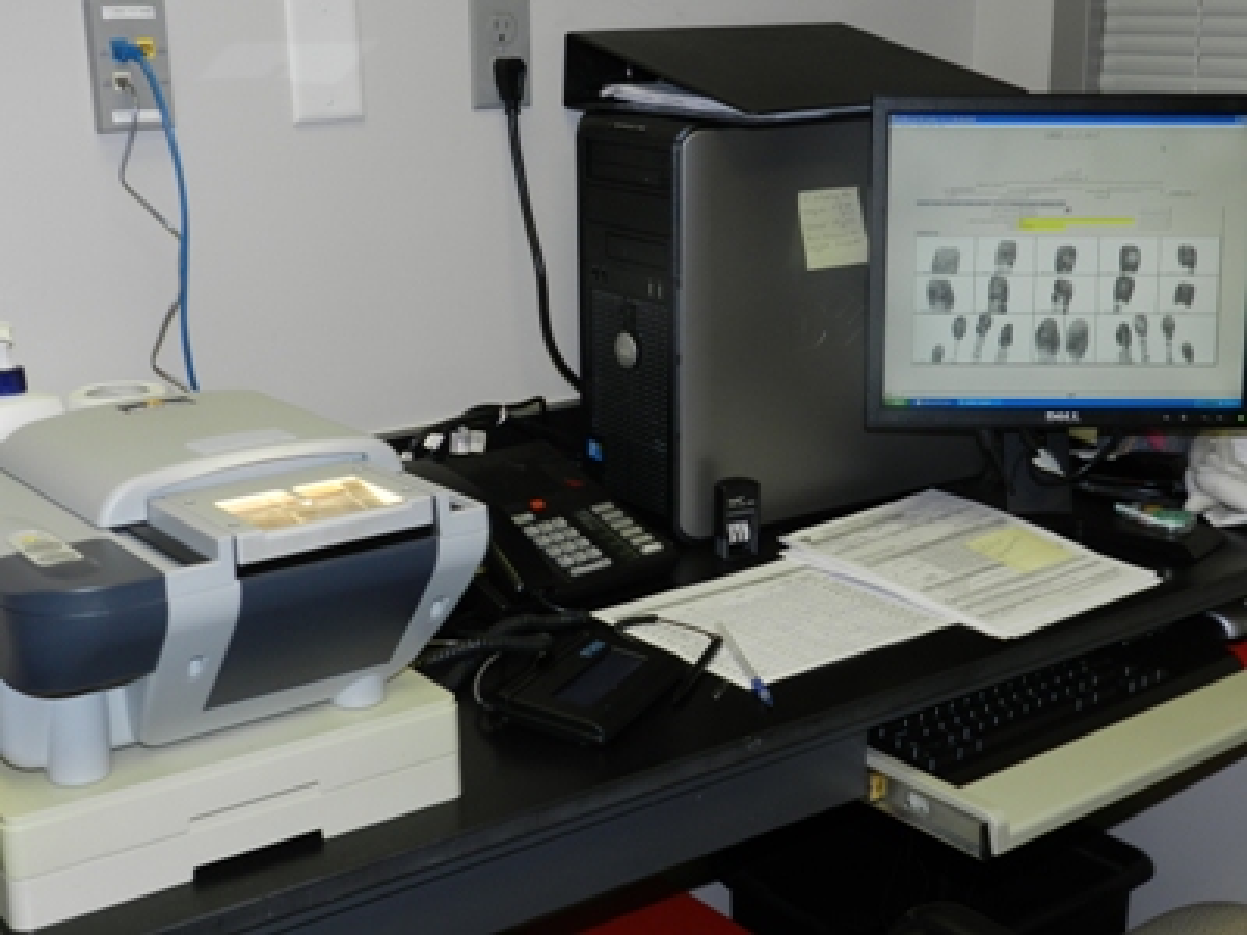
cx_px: 624
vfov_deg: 31.5
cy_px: 468
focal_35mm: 46
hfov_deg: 41.2
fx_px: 1657
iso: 200
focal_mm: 8.1
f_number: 4.2
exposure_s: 1/30
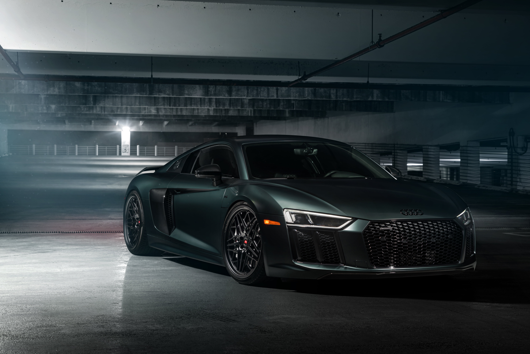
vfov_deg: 24.6
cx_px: 265
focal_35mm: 55
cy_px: 177
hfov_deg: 36.2
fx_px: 810
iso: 100
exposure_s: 10
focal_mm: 55
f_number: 7.1
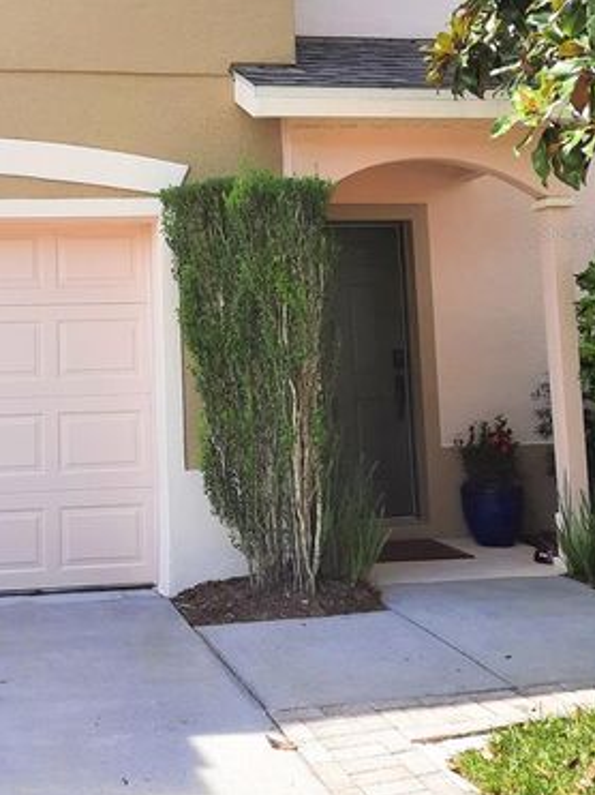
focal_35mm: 45
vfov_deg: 41.2
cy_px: 232
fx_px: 1032
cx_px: 88
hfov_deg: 31.0
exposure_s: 1/465
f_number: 2
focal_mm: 4.6
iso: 32
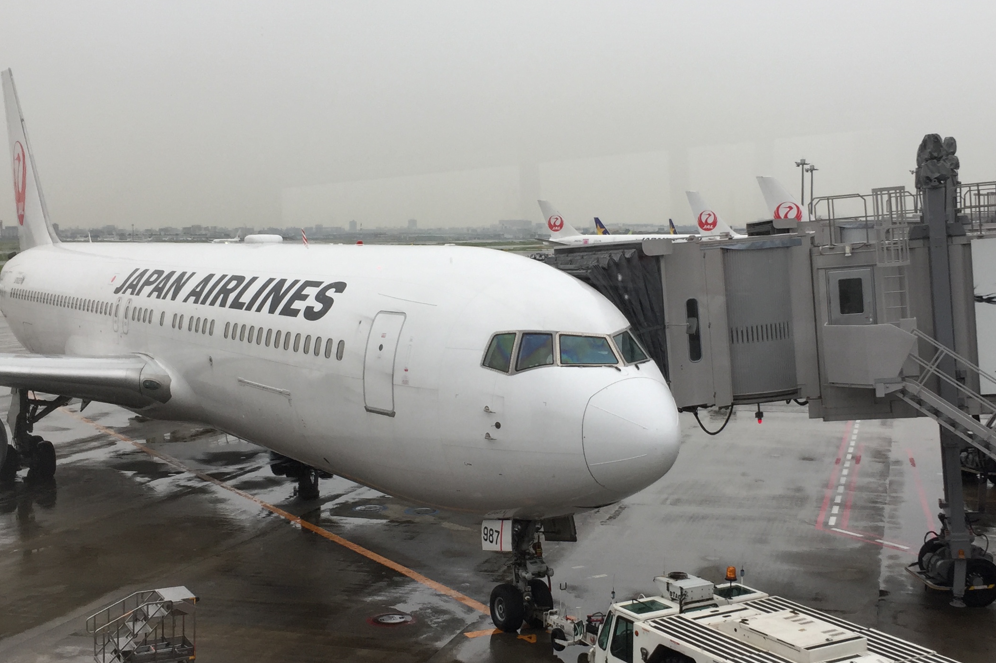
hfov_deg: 41.9
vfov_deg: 28.6
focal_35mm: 47
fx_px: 1300
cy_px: 326
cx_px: 531
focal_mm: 4.15
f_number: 2.2
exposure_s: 1/233
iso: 32
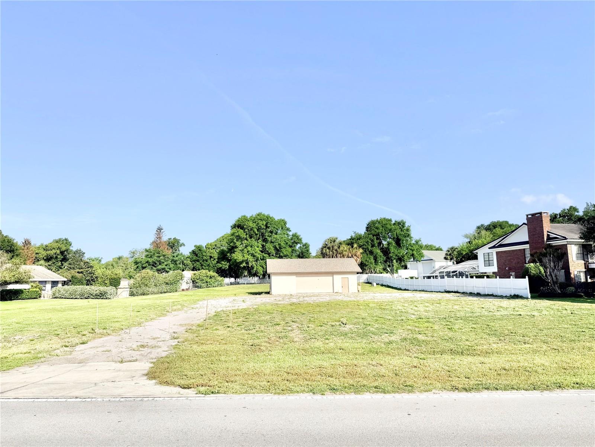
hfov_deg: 71.6
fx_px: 413
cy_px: 224
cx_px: 298
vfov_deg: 56.8
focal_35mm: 24
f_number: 1.78
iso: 80
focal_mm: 6.76
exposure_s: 1/6173
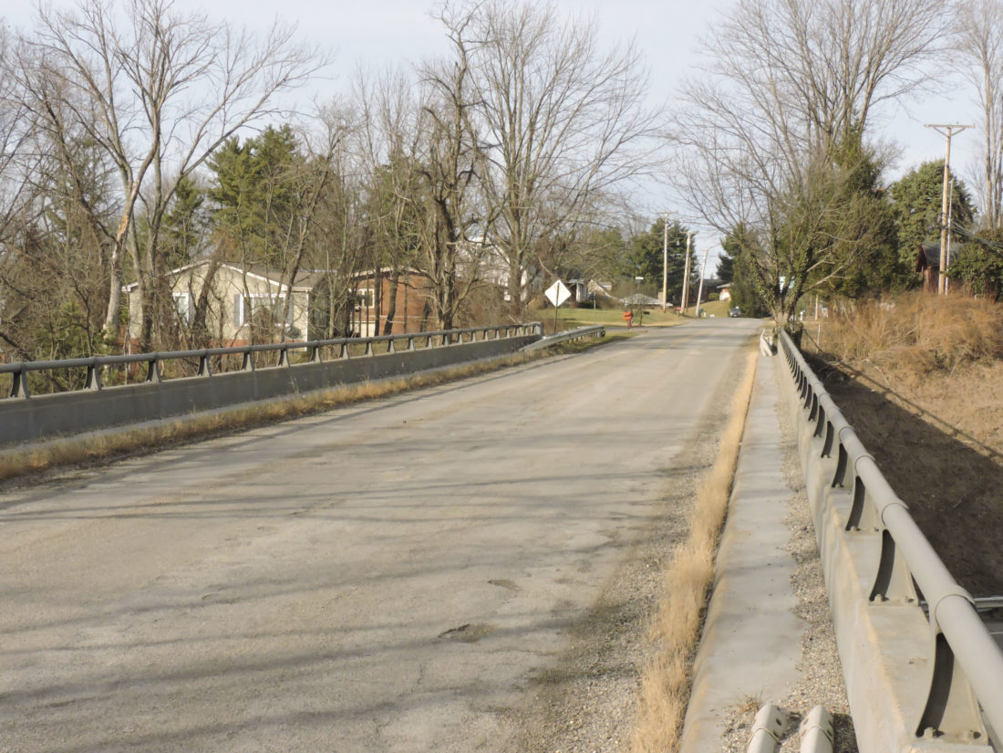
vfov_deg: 24.4
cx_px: 502
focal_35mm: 60
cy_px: 376
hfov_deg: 32.2
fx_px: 1739
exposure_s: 1/1250
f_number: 6.6
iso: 800
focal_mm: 10.7
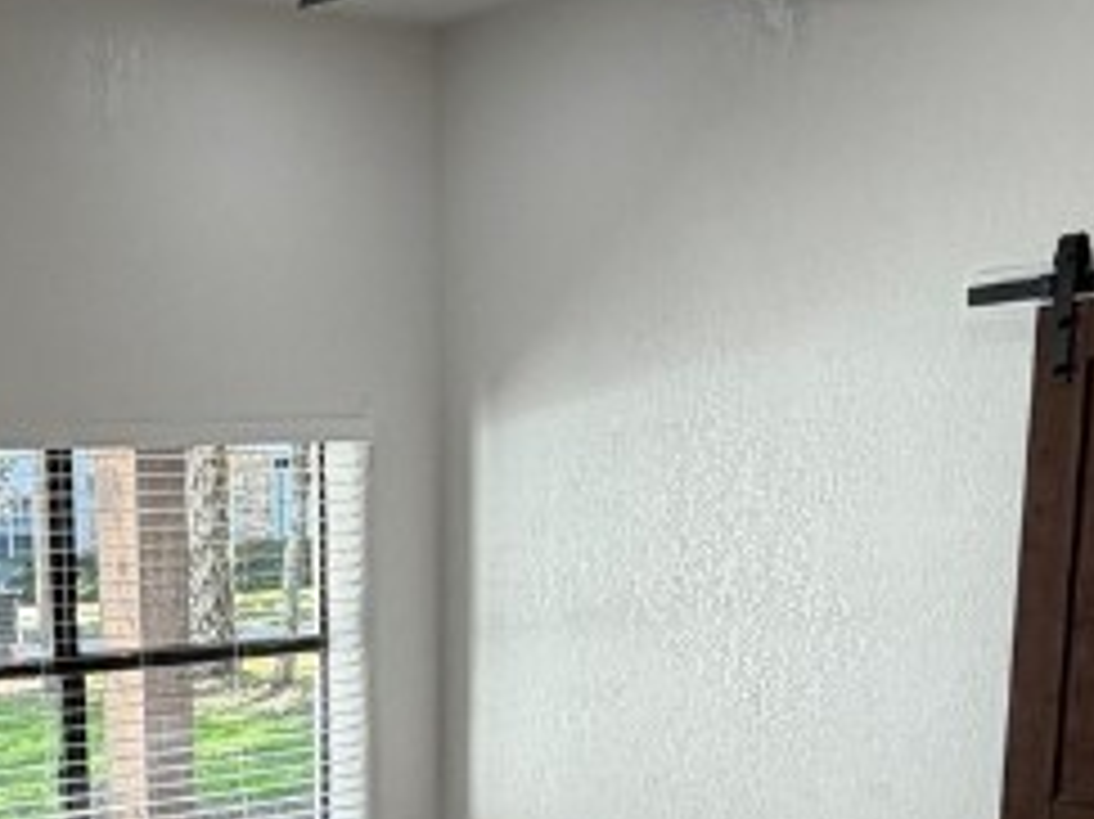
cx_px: 158
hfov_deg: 31.5
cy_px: 958
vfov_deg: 22.9
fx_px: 1864
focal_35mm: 59
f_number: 2.2
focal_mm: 2.22
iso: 50
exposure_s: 1/120
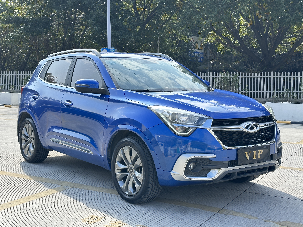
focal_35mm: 48
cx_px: 152
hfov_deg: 39.7
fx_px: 420
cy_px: 114
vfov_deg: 30.3
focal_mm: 6.86
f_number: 1.78
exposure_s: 1/1272
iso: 64
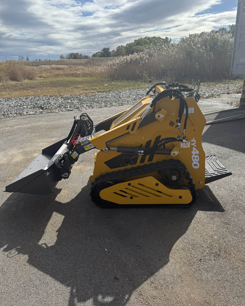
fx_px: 236
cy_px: 154
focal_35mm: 26
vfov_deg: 66.0
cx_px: 126
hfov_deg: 54.9
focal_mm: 6.76
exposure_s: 1/5714
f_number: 1.78
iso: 100
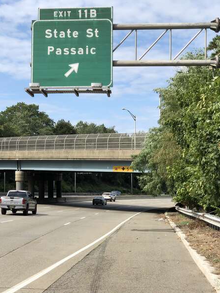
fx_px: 593
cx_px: 94
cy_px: 147
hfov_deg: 21.0
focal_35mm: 70
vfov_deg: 27.8
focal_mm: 6
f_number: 2.4
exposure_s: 1/941
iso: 16
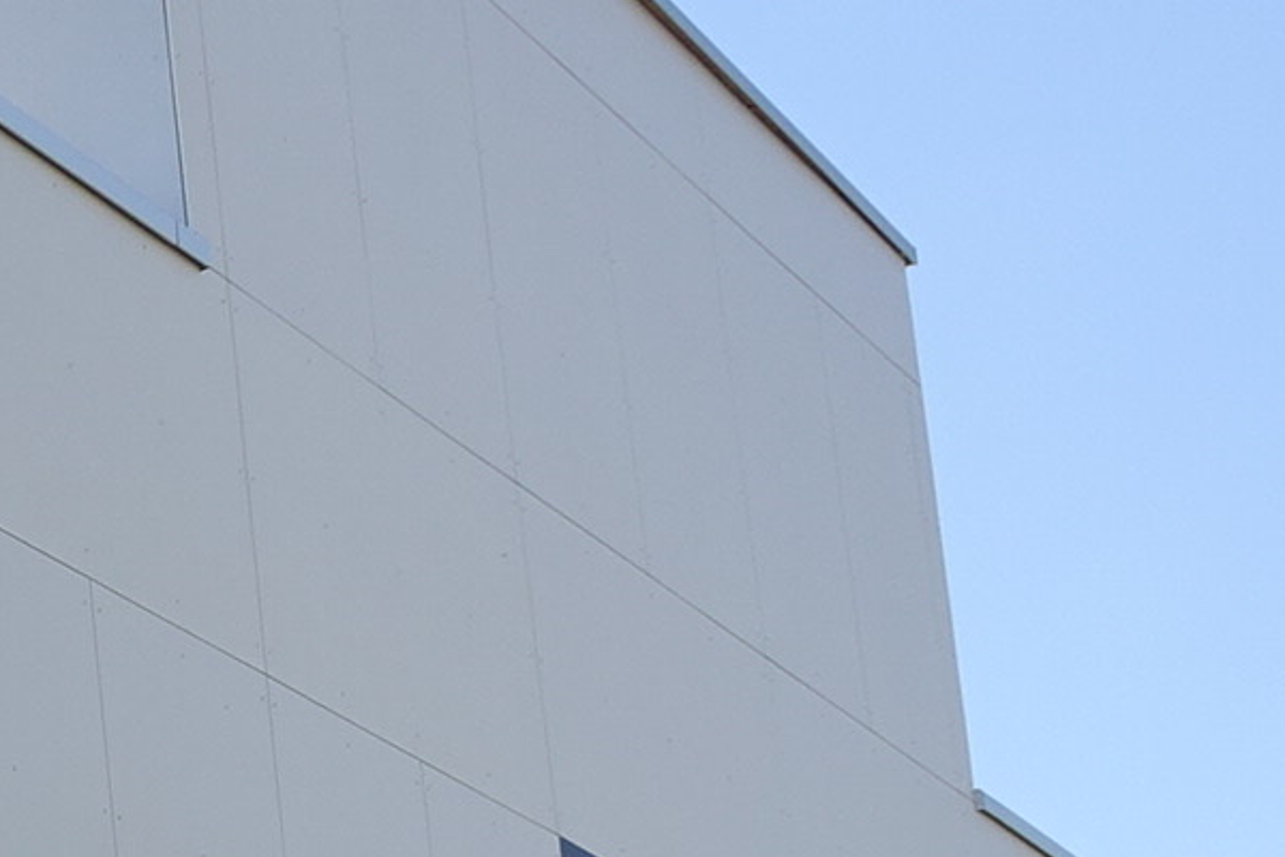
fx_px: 4069
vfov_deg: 11.4
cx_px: -1324
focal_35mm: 114
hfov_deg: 14.6
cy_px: 1371
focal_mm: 9.02
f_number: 5.6
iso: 125
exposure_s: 1/320
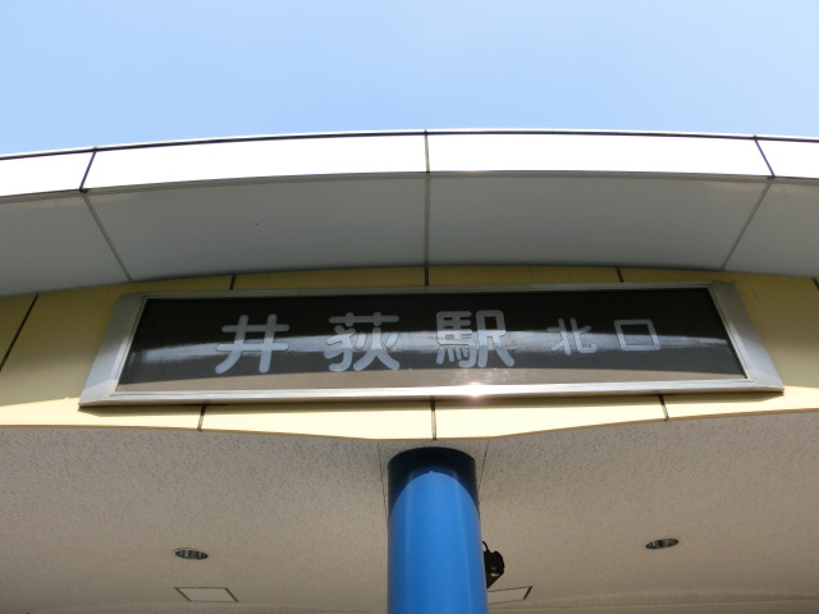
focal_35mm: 25
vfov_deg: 54.9
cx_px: 410
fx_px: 591
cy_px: 307
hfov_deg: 69.4
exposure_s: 1/500
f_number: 3.5
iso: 80
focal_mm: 4.5
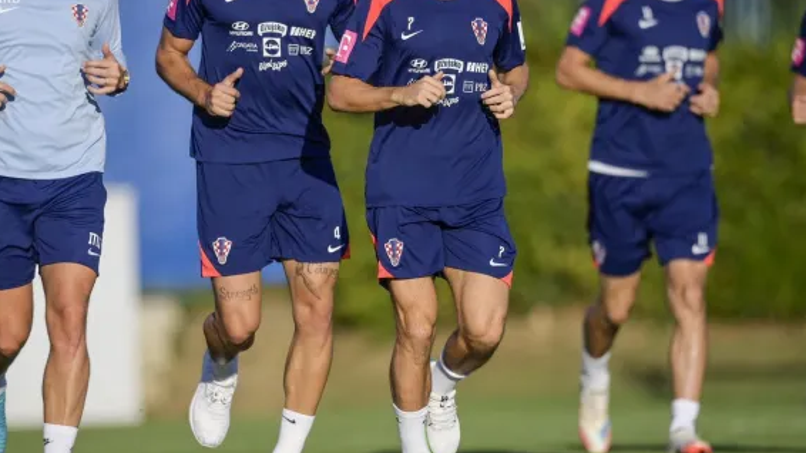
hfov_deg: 3.8
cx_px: 379
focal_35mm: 563
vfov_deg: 2.2
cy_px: 172
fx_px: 12029
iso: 100
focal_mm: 400
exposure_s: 1/5000
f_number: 2.8
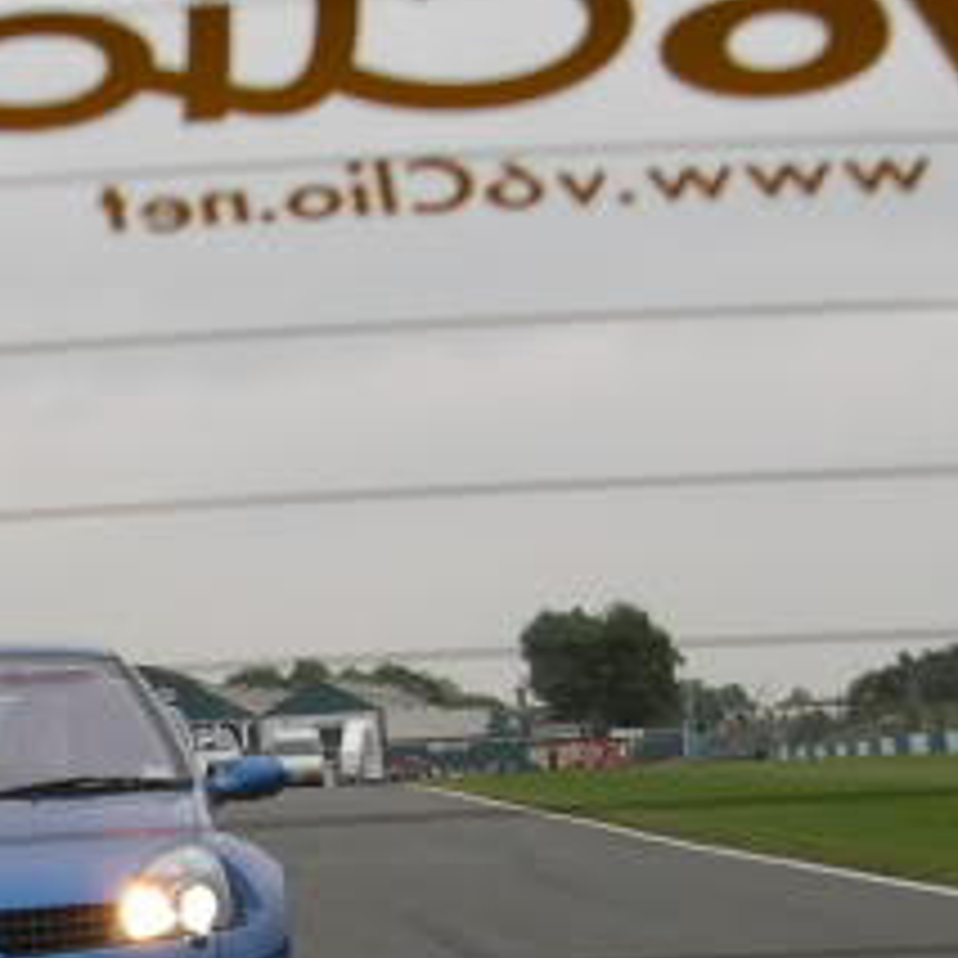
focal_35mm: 126
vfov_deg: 13.7
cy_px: 846
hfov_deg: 13.4
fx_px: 3945
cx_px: -256
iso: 100
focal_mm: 8
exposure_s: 1/152
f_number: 2.8
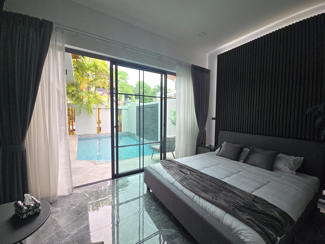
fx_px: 122
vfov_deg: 89.9
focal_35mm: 13
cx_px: 162
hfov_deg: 106.2
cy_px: 122
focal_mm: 2.2
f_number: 2.2
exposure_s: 1/173
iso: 50
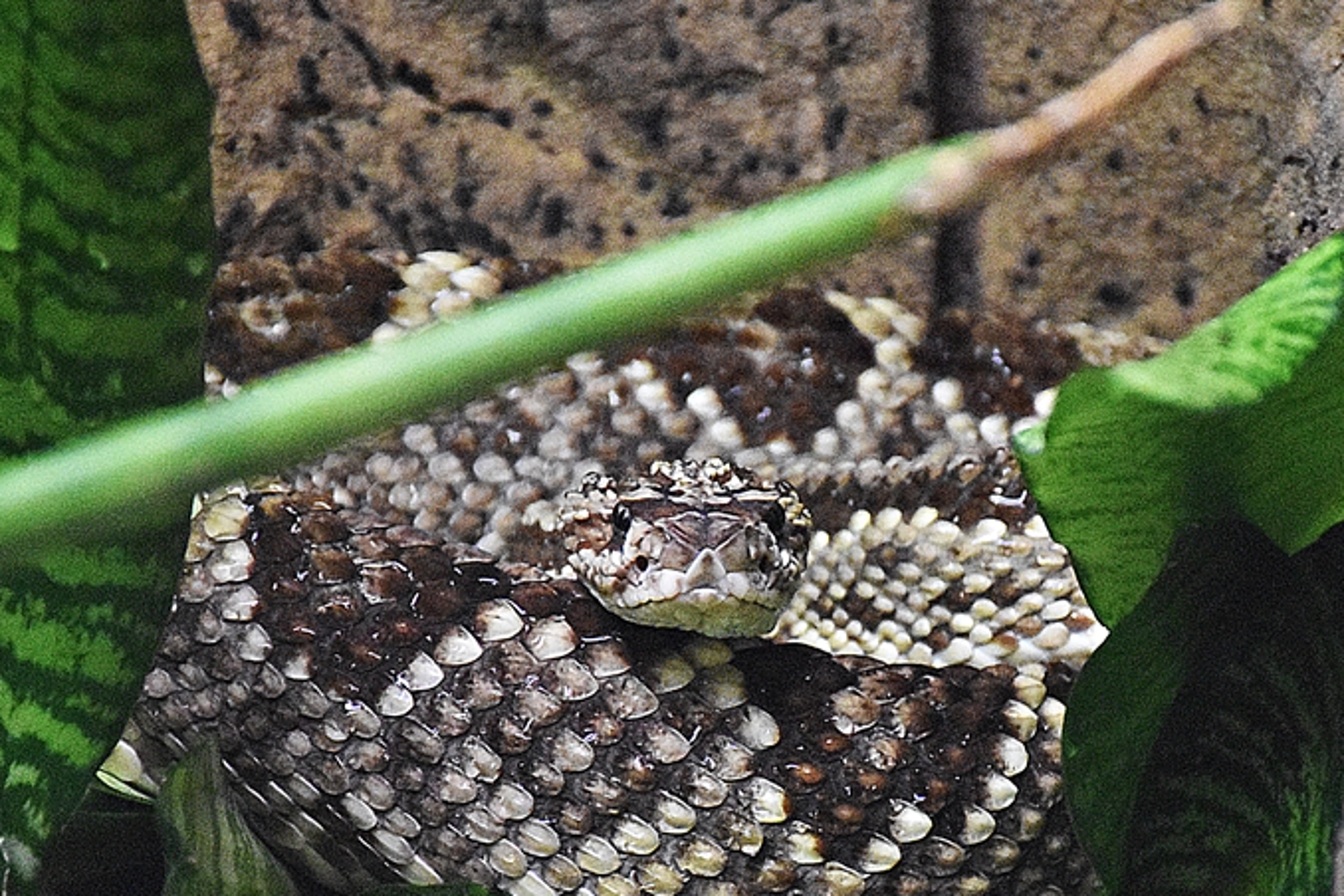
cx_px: 747
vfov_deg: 4.3
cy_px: 536
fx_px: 11834
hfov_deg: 6.5
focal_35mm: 317
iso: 12800
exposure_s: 1/100
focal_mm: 140
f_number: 5.6
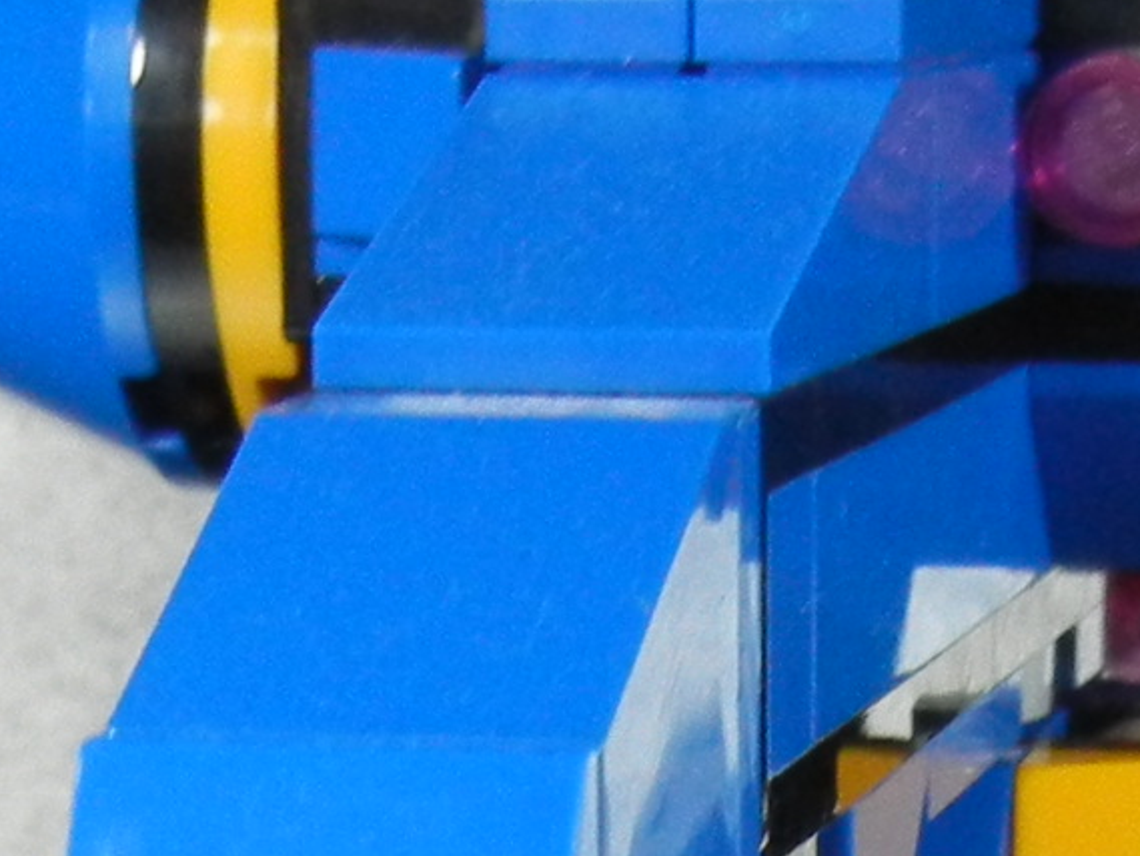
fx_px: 5666
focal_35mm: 172
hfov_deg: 11.5
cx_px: 609
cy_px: 1740
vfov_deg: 8.2
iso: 400
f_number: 3.5
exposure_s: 1/50
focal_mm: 5.4
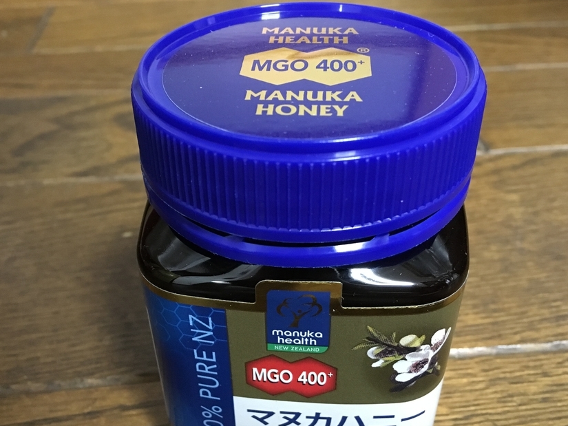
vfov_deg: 39.6
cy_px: 244
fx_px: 591
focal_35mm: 36
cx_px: 262
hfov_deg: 51.3
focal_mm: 4.15
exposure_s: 1/15
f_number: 2.2
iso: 320
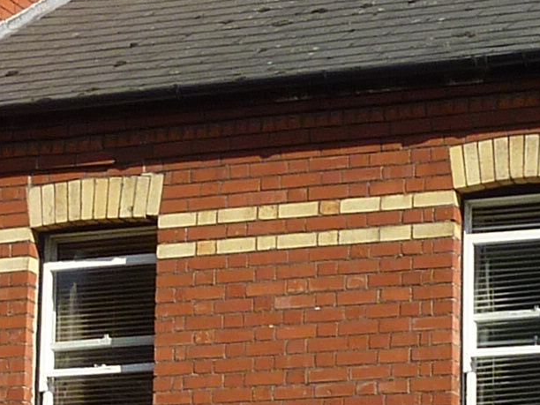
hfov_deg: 10.7
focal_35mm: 184
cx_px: 253
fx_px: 2870
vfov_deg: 8.0
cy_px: 424
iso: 80
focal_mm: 5
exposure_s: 1/500
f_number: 5
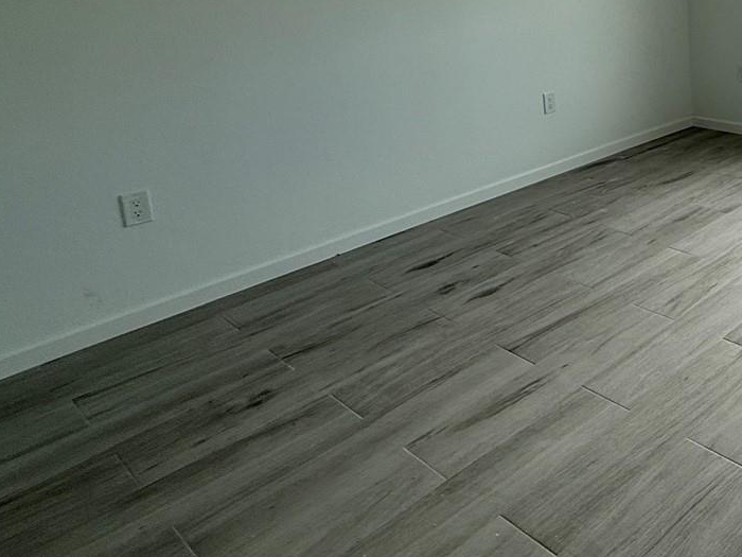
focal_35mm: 32
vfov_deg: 41.2
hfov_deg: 44.5
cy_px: 70
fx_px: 686
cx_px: 801
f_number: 2.2
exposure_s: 1/123
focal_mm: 2.22
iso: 64
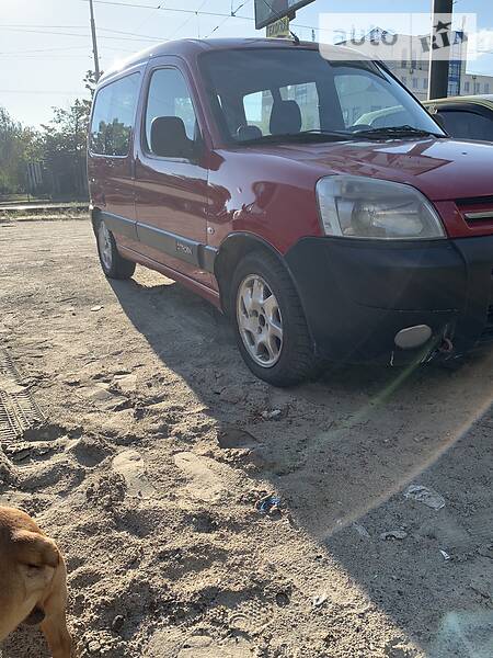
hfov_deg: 53.1
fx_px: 494
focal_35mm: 26
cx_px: 246
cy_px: 329
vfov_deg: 67.3
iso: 25
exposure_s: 1/1043
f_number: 1.8
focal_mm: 4.2
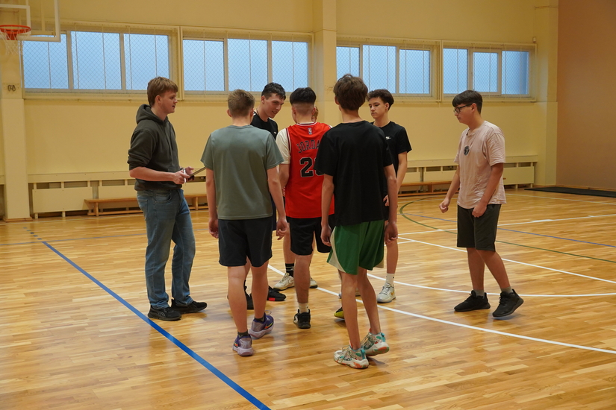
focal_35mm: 46
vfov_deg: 29.2
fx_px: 787
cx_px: 308
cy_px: 205
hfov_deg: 42.7
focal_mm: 31
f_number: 4.5
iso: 2000
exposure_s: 1/160
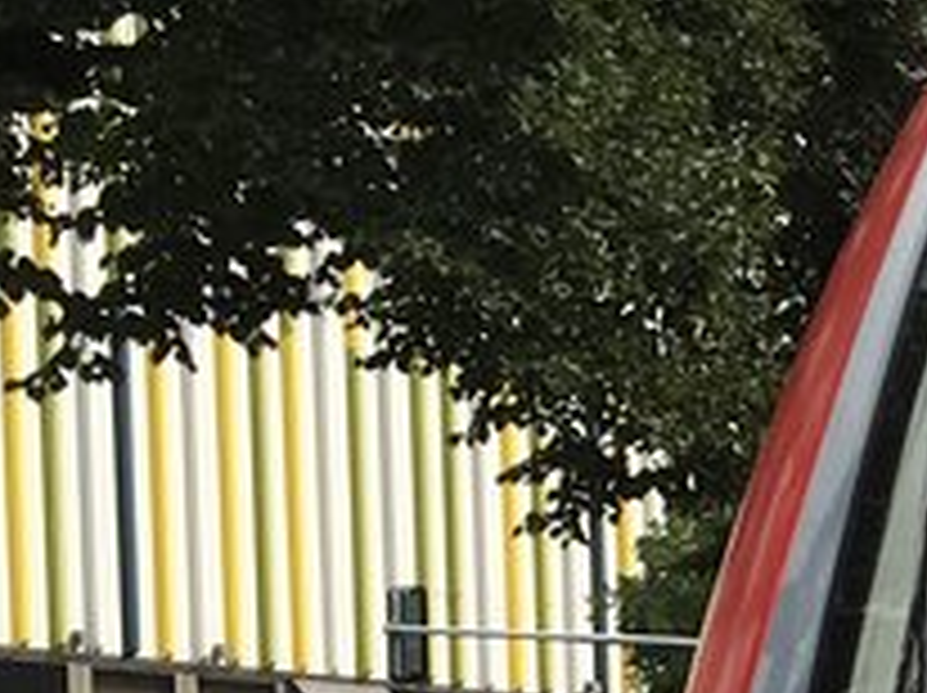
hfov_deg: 10.2
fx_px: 4520
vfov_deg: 8.4
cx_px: 2228
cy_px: 1296
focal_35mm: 169
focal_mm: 4.15
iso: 25
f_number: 2.2
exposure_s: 1/1304
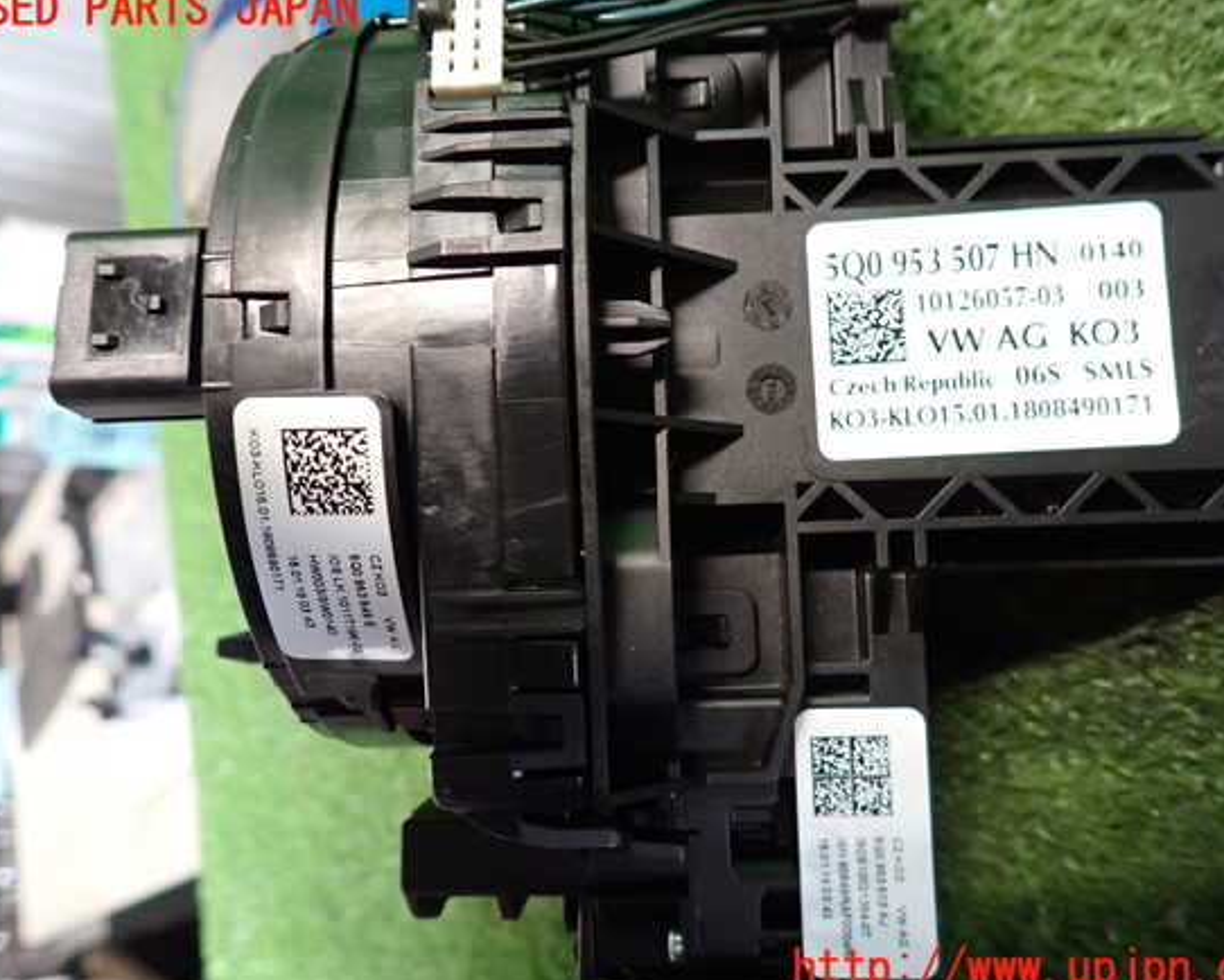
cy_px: 490
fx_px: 978
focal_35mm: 27
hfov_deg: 64.0
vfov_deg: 53.2
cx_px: 626
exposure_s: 1/30
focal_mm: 4.5
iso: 640
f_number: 2
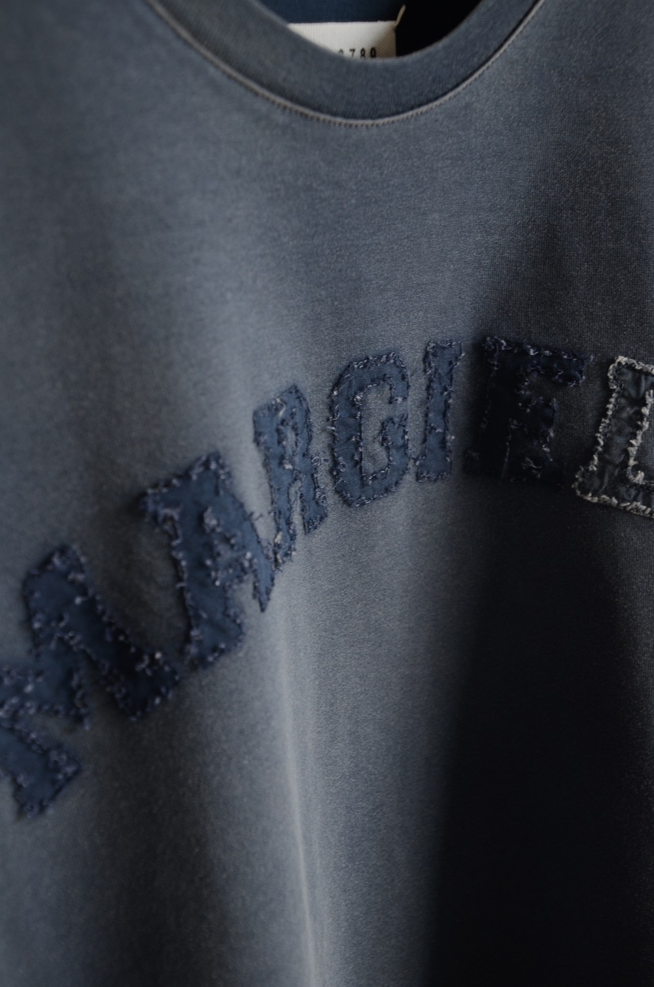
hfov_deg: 28.8
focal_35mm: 46
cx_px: 327
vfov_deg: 42.4
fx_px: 1272
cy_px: 494
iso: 250
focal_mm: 31
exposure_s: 1/40
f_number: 4.5
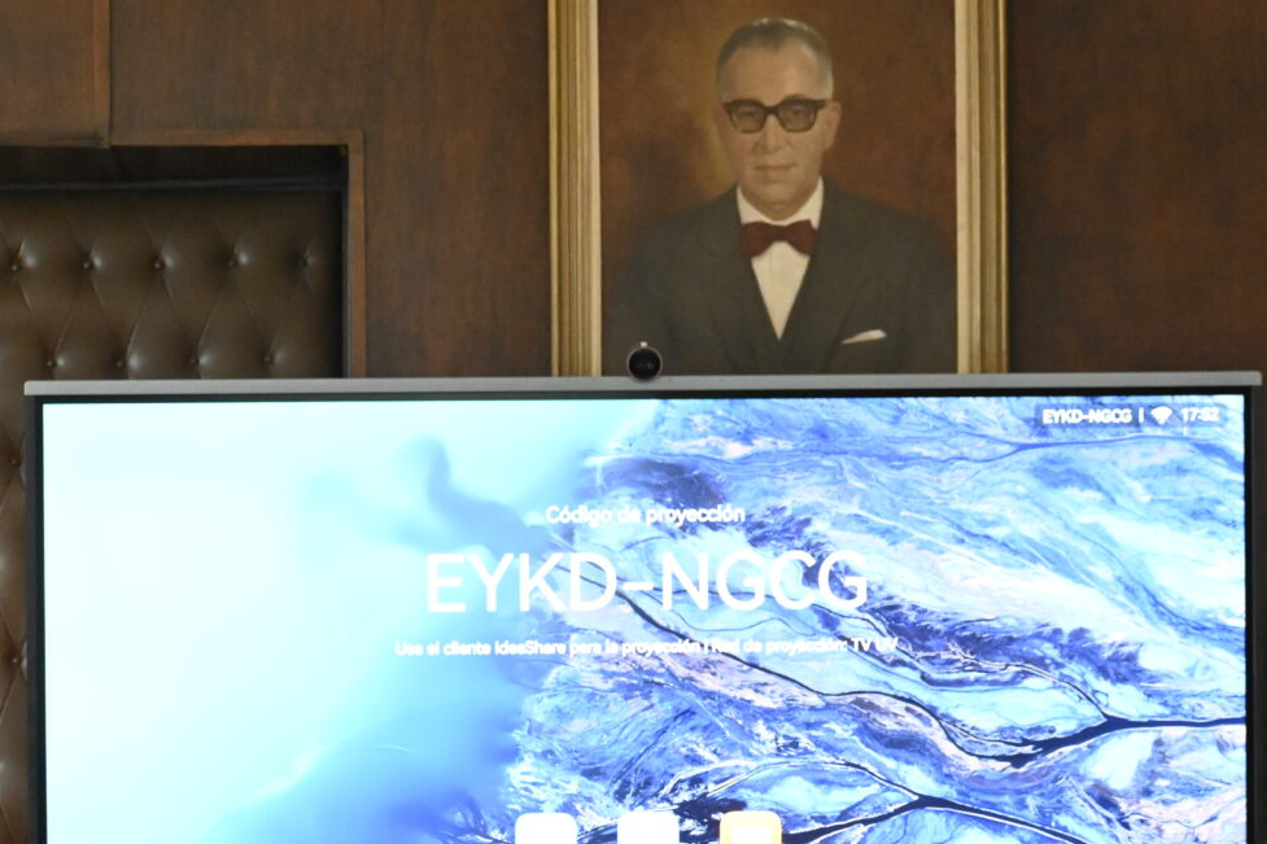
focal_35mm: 172
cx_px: 576
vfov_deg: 8.0
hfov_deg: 12.0
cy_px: 664
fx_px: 6052
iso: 7200
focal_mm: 70
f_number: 4.5
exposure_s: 1/125
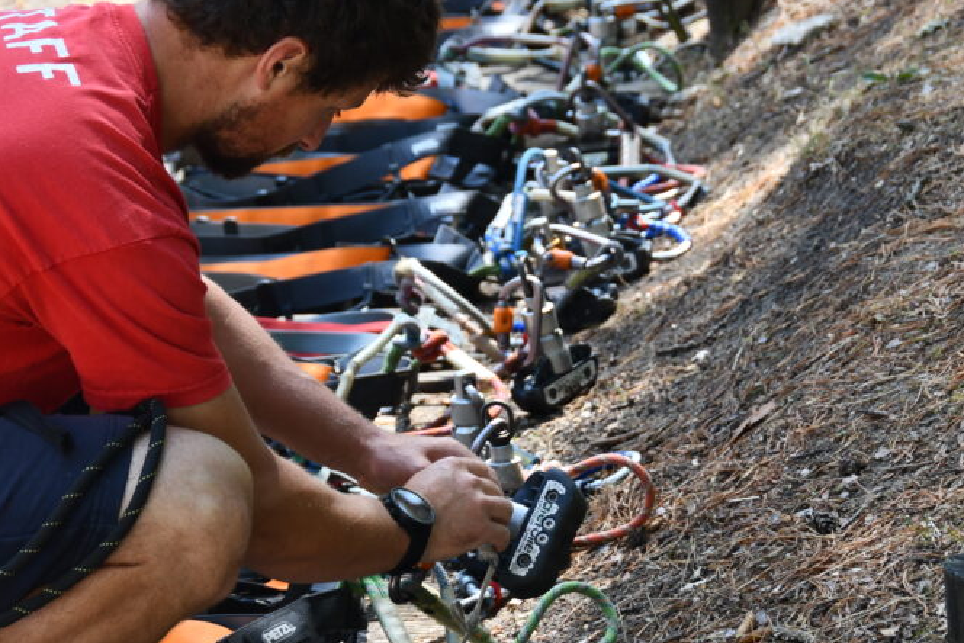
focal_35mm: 185
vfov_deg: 7.4
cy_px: 317
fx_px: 4955
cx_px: 459
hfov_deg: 11.1
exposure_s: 1/250
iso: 400
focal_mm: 80
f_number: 5.6
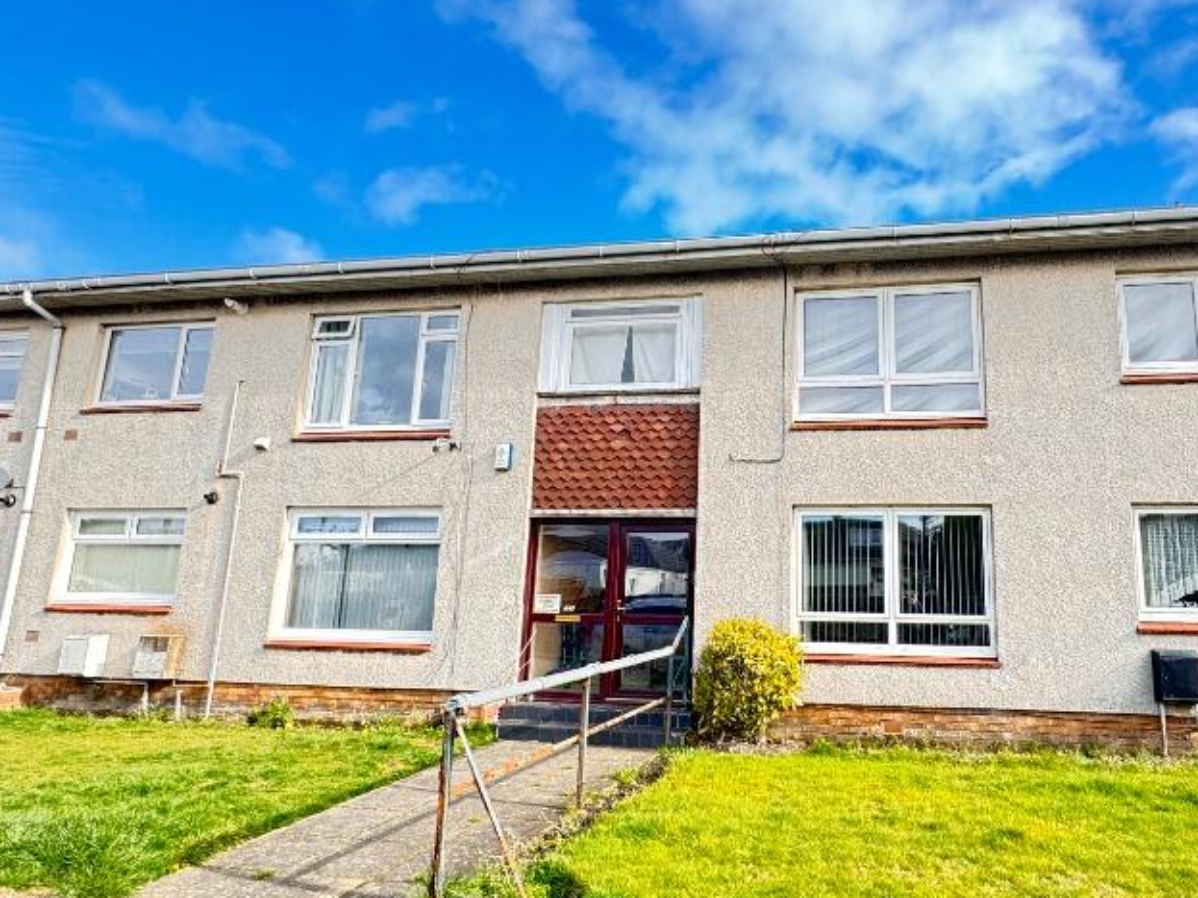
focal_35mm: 23
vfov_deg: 58.9
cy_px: 446
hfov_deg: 72.2
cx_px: 777
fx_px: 796
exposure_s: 1/99
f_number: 2.2
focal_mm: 2.22
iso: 50
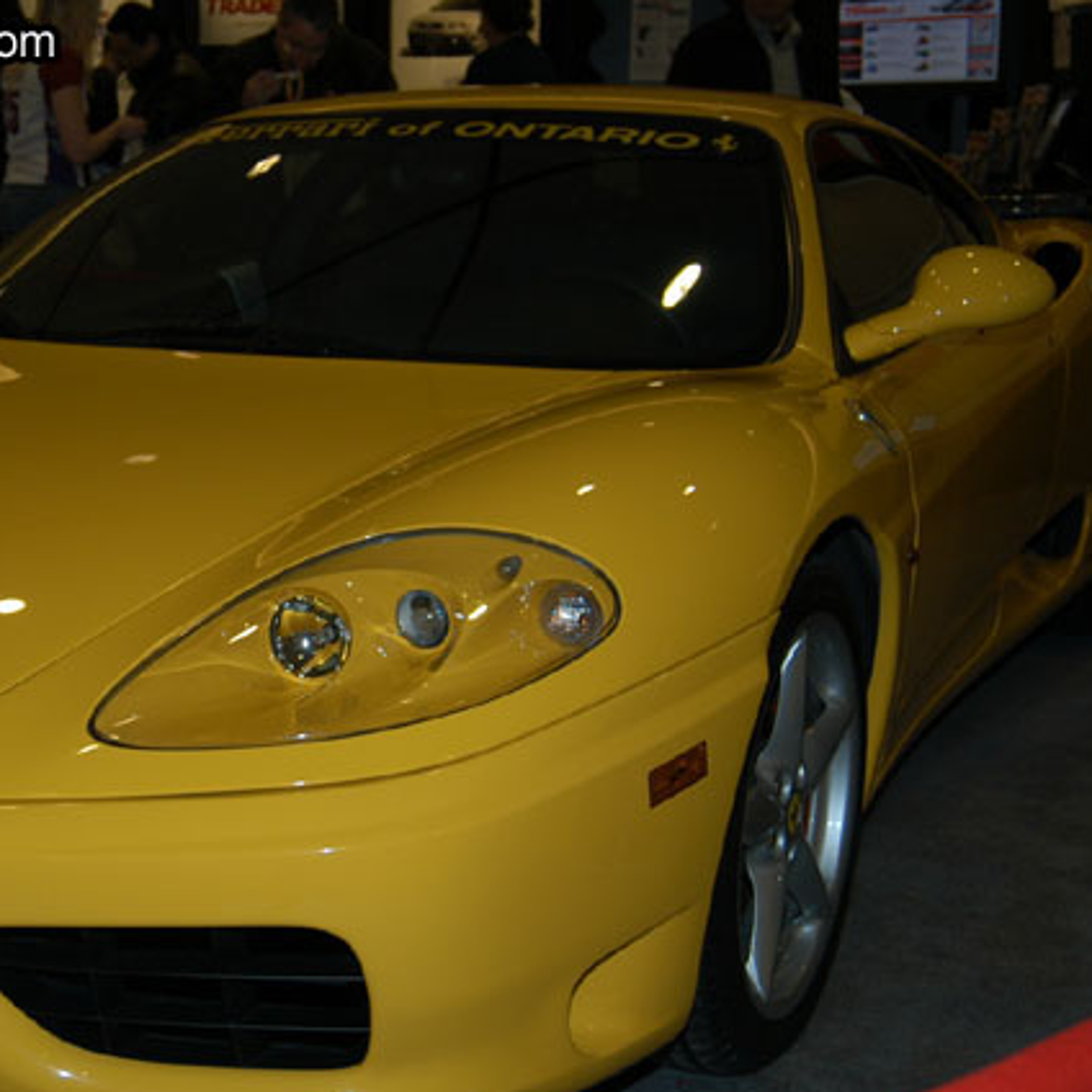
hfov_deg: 29.6
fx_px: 2034
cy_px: 556
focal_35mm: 57
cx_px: 269
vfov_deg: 30.0
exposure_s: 1/60
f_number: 5
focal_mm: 28
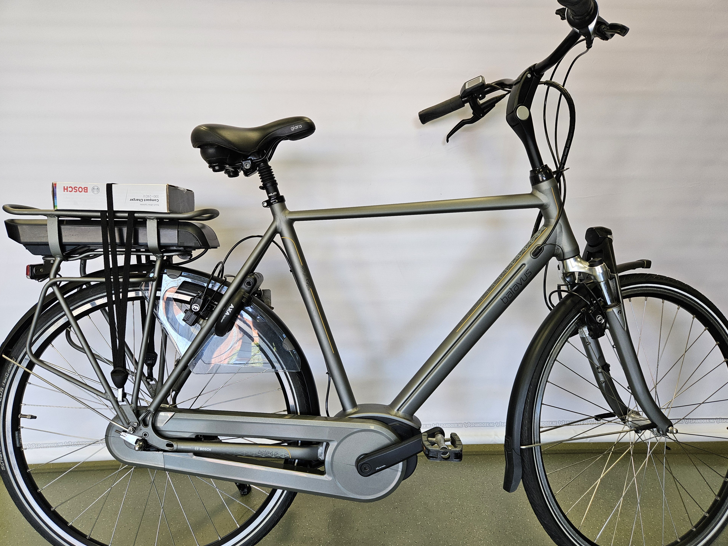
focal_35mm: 24
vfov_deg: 56.8
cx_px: 375
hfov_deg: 71.6
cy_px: 282
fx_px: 505
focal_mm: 5.4
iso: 100
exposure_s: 1/180
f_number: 1.8
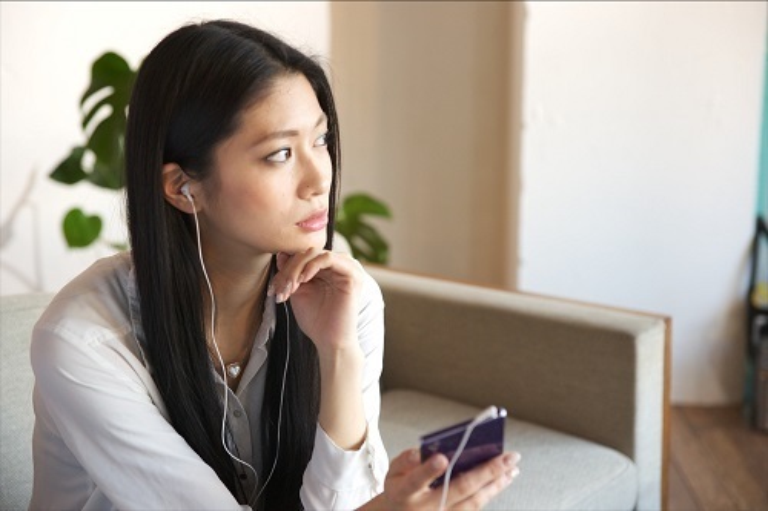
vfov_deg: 19.4
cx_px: 384
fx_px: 1493
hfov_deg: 28.9
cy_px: 256
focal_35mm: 70
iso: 320
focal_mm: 70
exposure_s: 1/80
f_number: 4
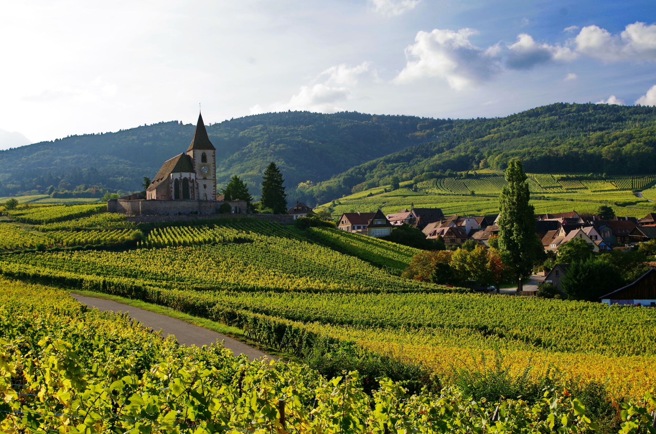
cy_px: 217
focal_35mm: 49
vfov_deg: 27.4
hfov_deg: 40.4
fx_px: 891
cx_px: 328
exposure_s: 1/320
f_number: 8
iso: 200
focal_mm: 32.5
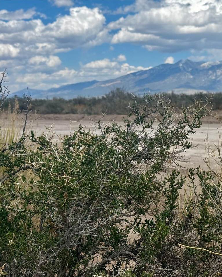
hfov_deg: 23.8
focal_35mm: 63
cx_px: 186
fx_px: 517
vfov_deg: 30.0
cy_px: 139
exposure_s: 1/4608
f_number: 1.78
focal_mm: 6.76
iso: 64
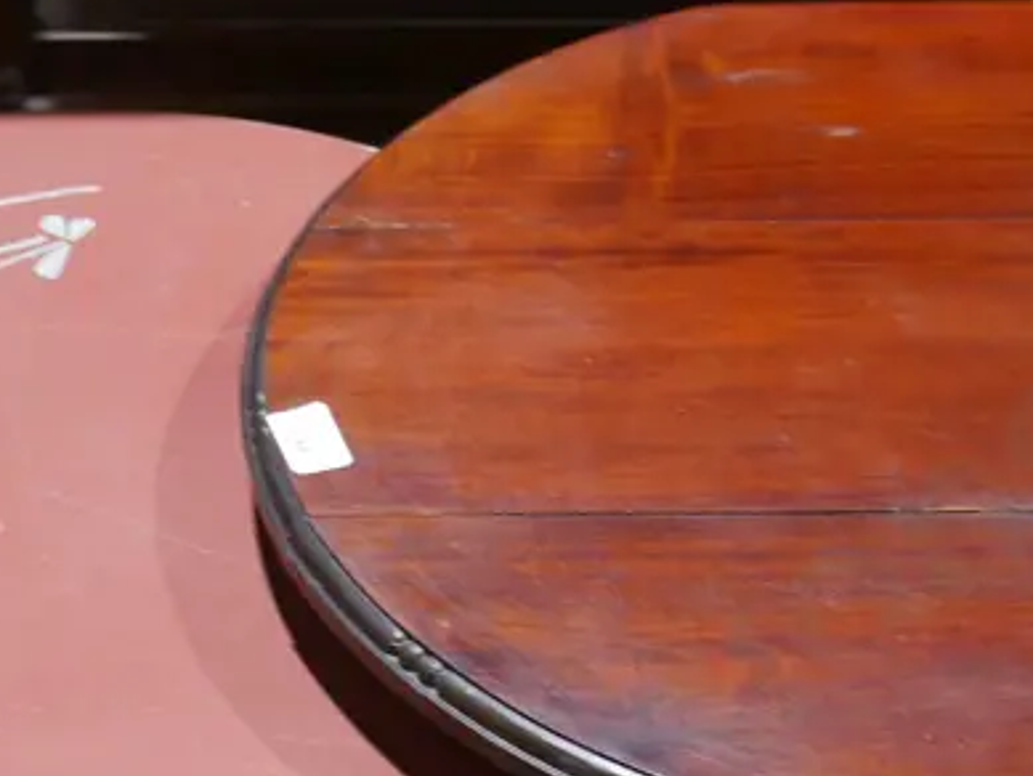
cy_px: 844
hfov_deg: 19.6
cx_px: 531
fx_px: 2985
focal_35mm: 100
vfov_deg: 14.5
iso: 640
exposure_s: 1/60
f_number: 4.1
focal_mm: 19
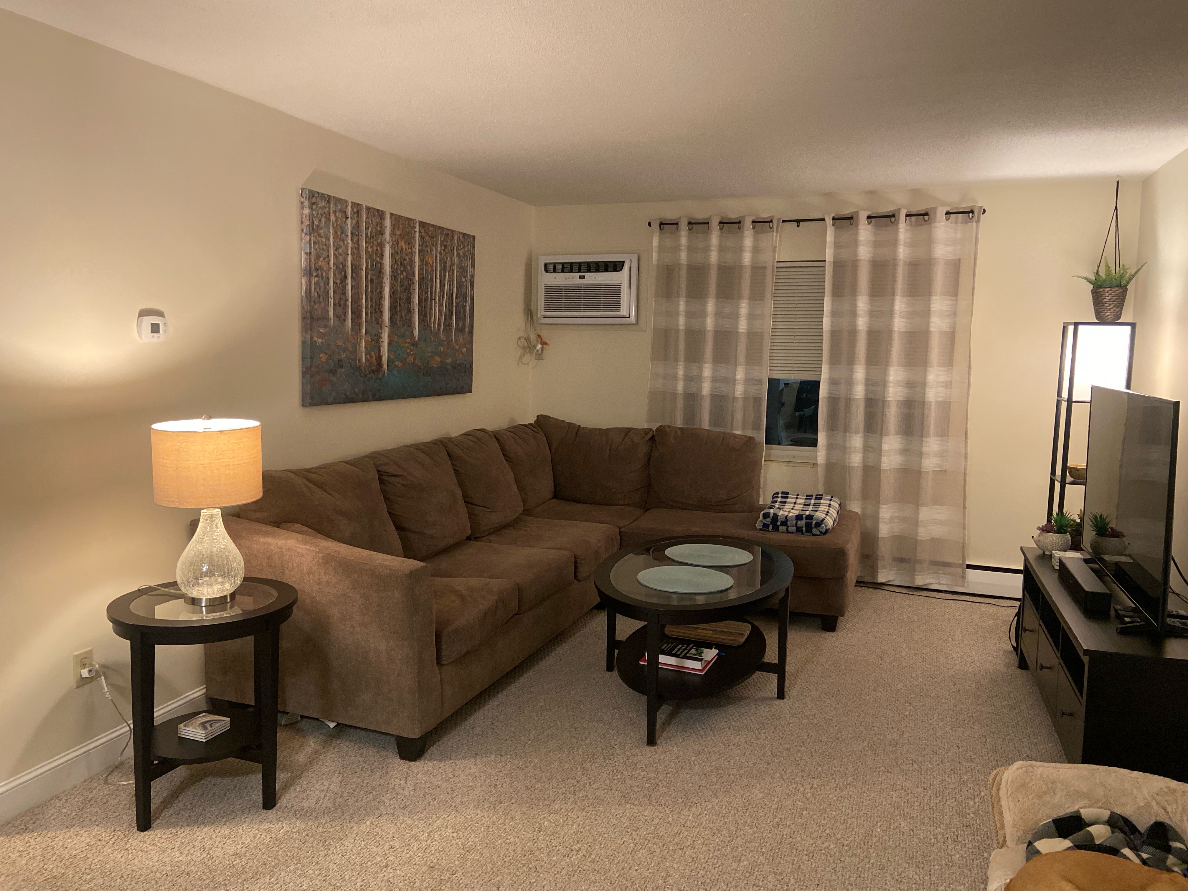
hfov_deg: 67.3
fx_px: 892
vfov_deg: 53.1
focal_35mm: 26
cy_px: 446
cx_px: 594
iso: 400
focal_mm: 4.25
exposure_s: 1/40
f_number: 1.8
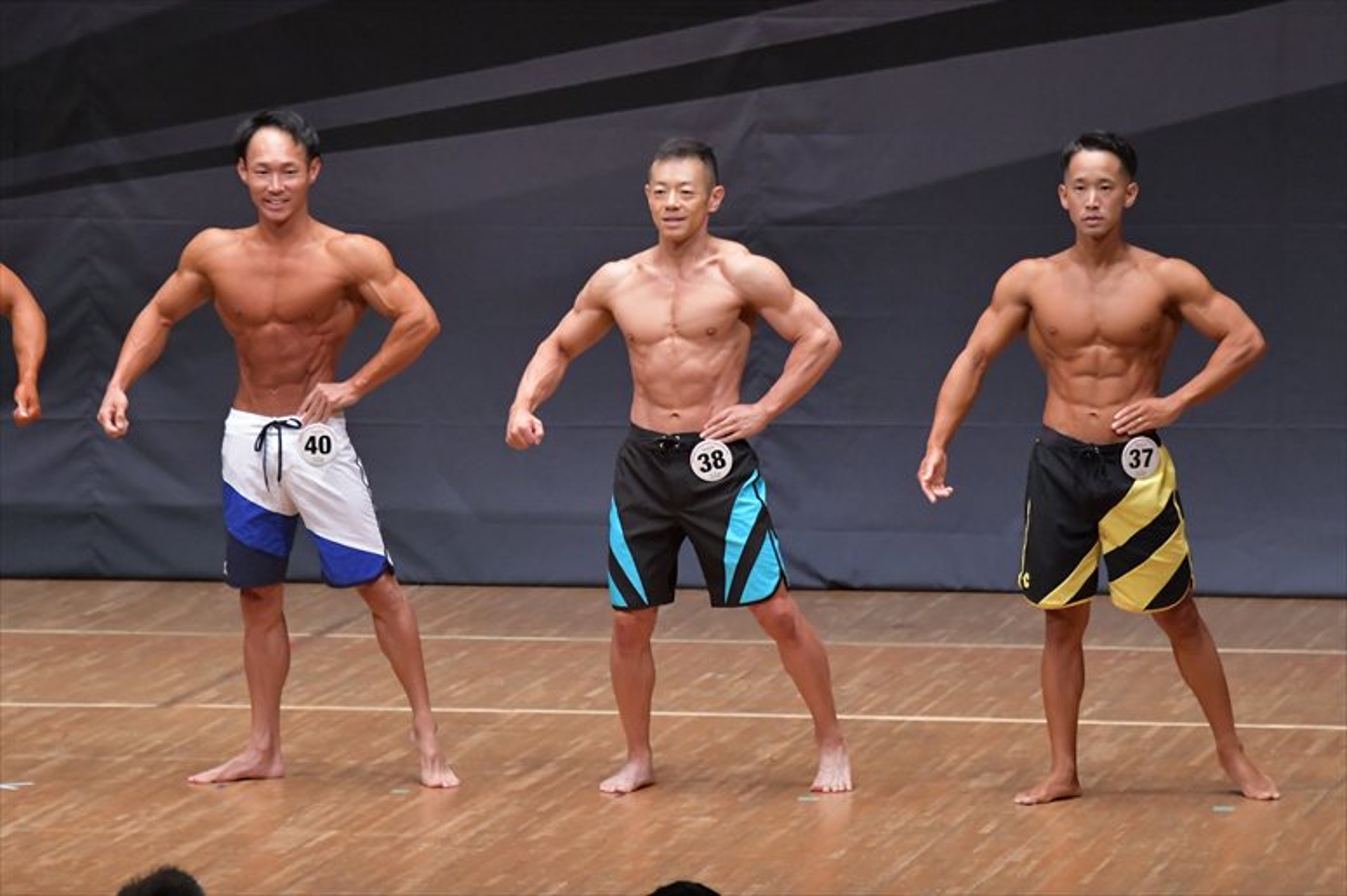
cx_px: 674
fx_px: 9537
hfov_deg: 8.1
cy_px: 448
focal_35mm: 255
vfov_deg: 5.4
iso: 6400
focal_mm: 170
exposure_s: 1/400
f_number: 5.6
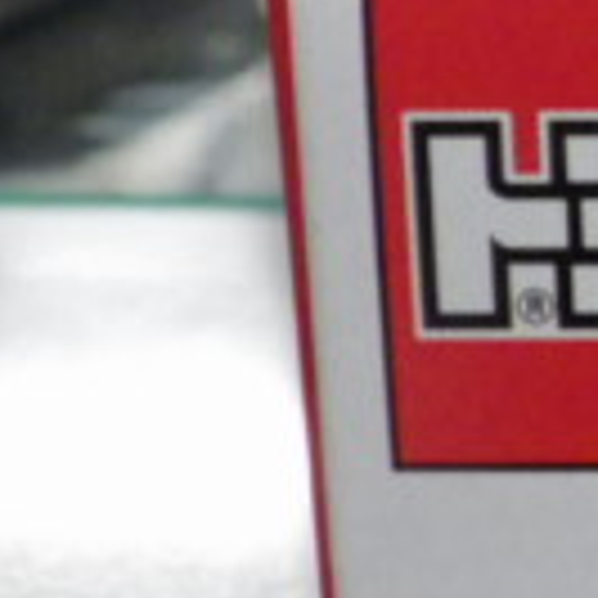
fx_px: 3401
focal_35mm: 174
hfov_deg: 9.1
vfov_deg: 10.0
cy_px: 180
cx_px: 1430
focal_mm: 7.4
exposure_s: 1/40
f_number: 3.6
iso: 800
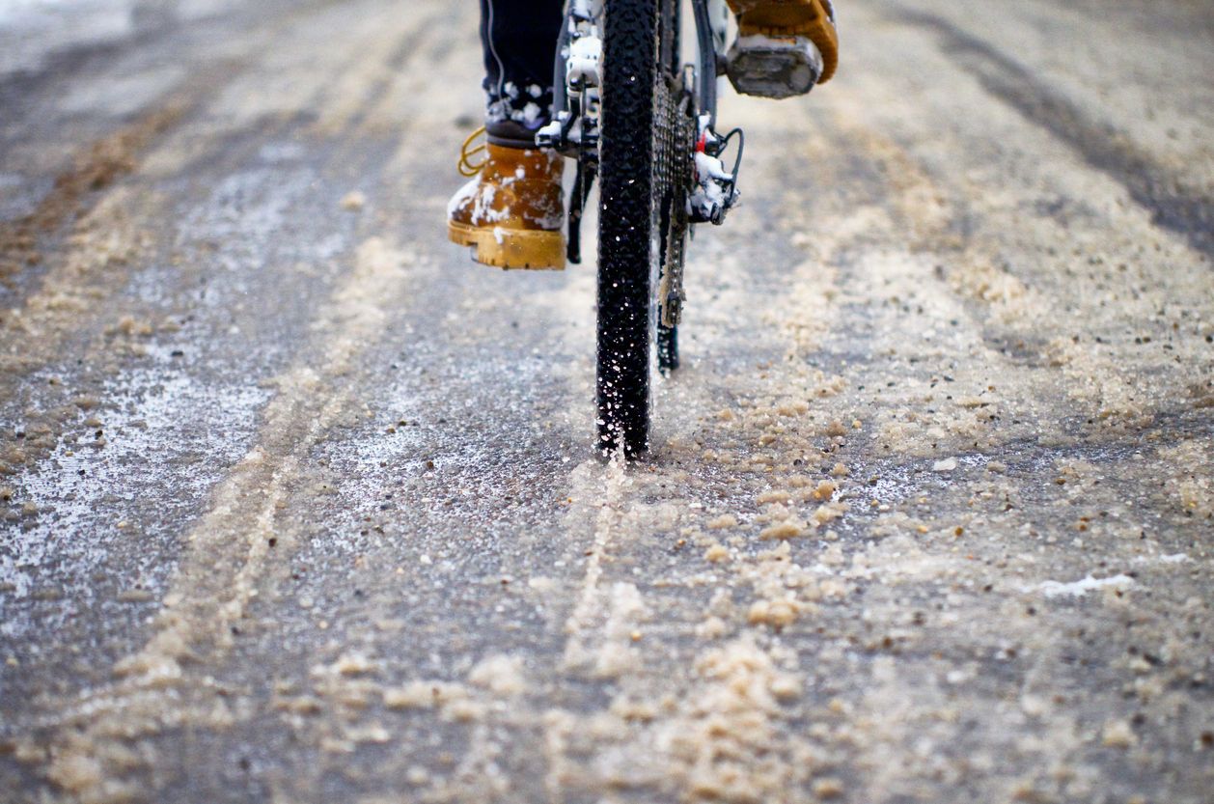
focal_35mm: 218
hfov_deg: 9.5
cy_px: 402
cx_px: 607
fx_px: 7319
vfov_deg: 6.3
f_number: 5
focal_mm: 145
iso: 800
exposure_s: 1/1250
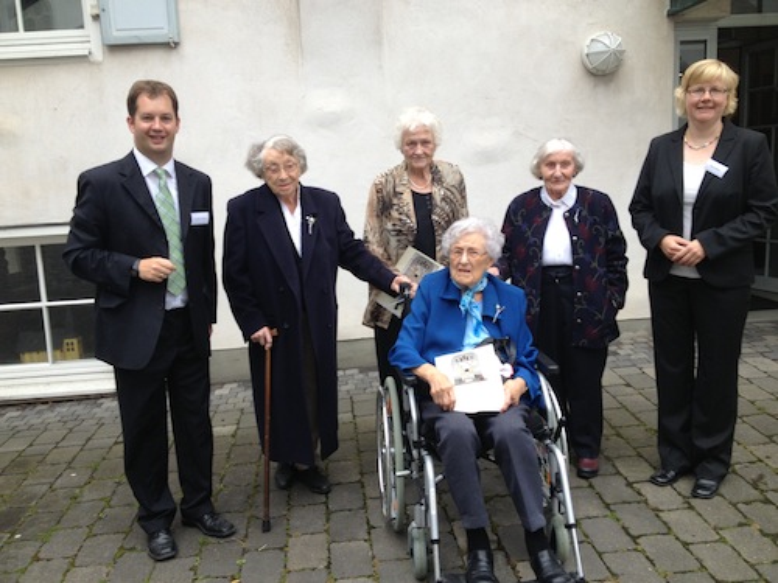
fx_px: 787
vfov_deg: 40.7
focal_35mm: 35
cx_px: 389
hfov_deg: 52.6
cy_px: 292
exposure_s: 1/143
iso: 50
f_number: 2.4
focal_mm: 4.28
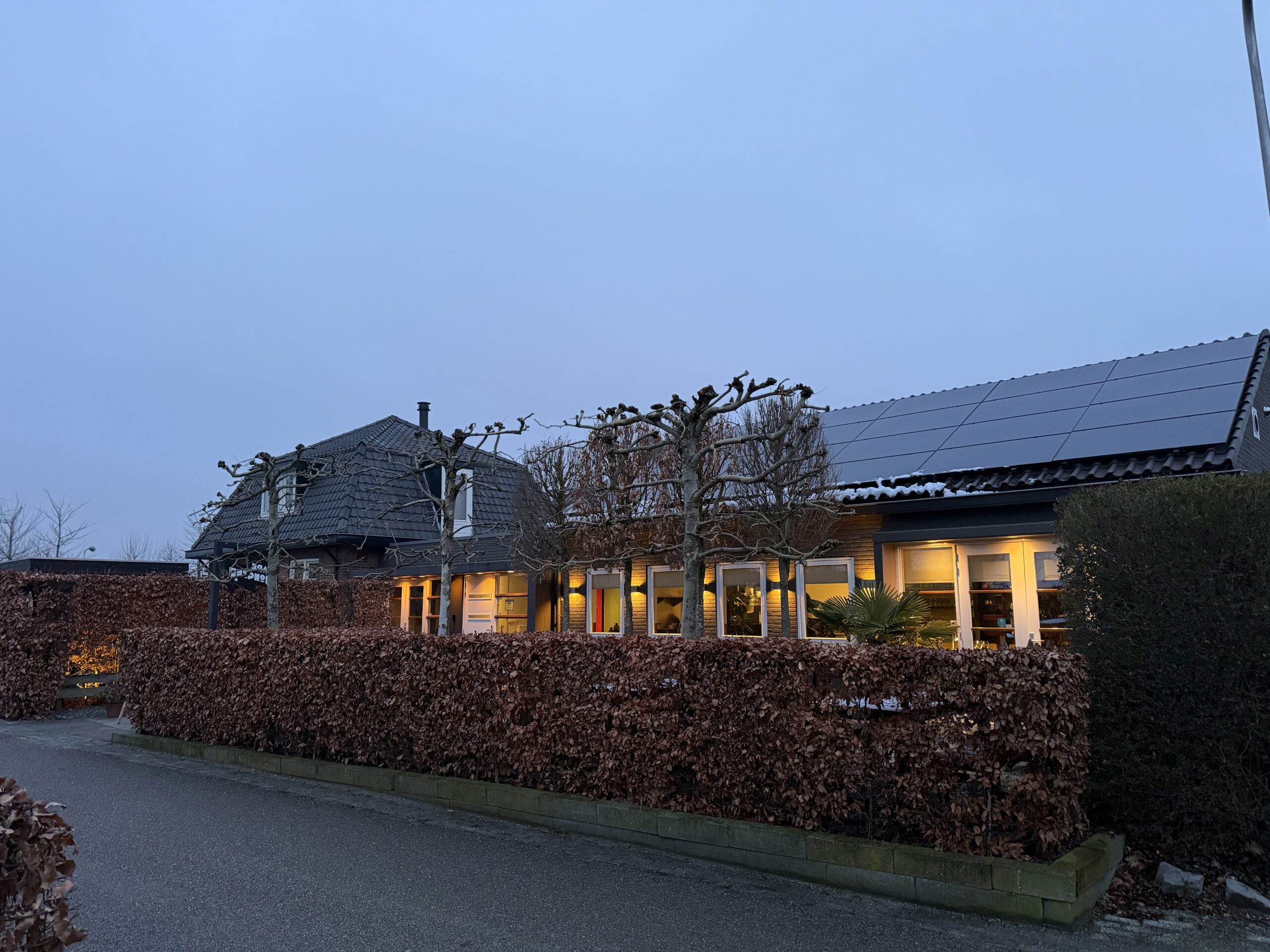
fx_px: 881
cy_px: 476
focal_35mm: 24
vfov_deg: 56.8
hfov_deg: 71.6
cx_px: 635
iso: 400
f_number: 1.78
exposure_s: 1/60
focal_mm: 6.76
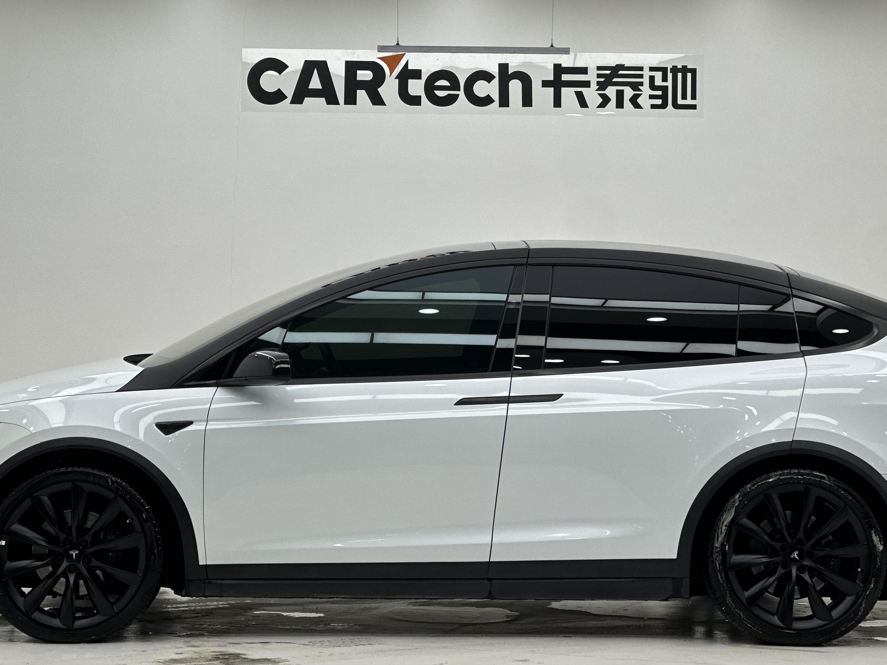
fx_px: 2870
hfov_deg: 17.6
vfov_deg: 13.2
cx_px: 466
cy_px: 258
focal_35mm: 112
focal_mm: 9
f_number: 2.8
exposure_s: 1/121
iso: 32
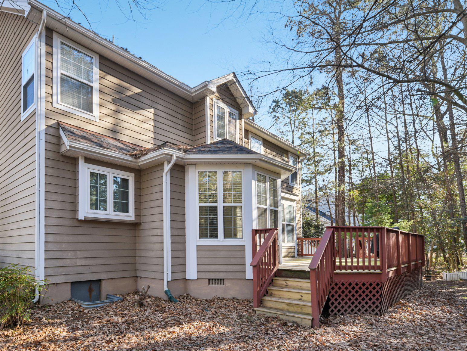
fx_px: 256
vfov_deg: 68.7
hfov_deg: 83.5
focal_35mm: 19
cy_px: 171
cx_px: 184
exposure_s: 1/30
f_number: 8
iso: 100
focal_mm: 15
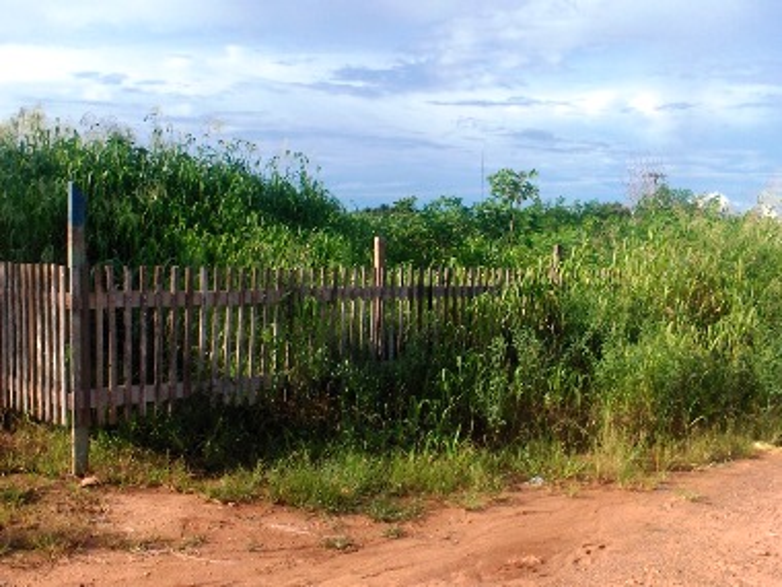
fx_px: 836
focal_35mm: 37
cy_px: 294
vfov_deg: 38.7
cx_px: 391
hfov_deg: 50.1
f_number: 6.5
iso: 100
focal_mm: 6.11
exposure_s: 1/315
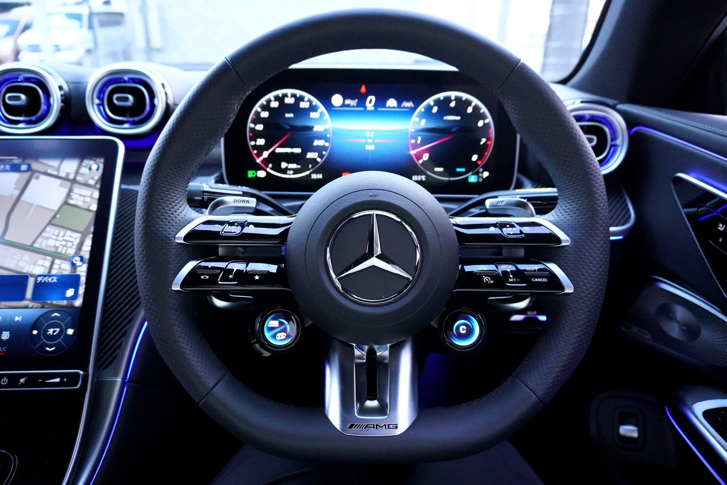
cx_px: 364
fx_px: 485
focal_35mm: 24
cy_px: 242
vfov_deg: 53.1
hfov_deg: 73.7
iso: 6400
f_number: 3.5
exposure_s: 1/160
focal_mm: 16
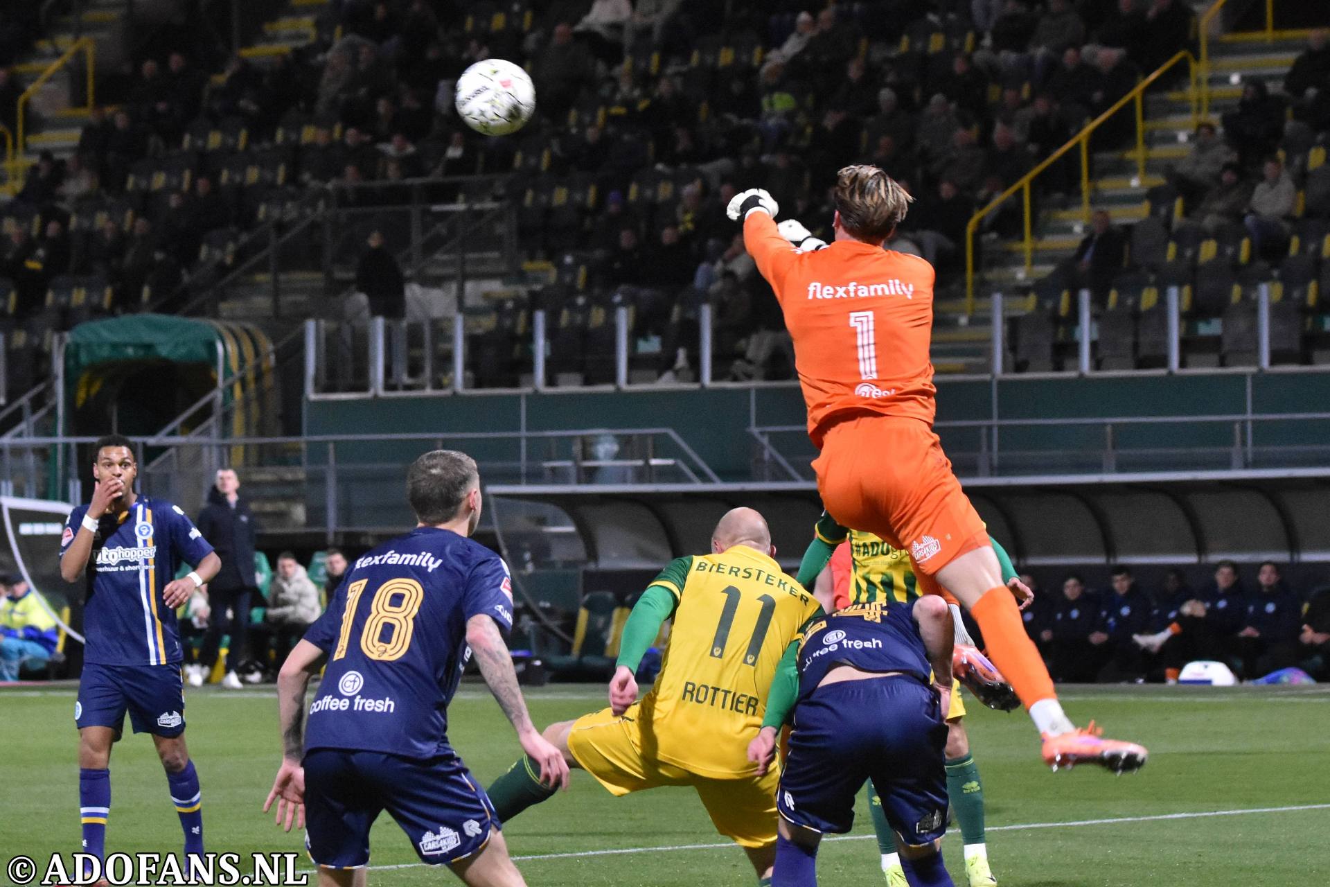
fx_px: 4544
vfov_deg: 11.1
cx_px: 665
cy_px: 444
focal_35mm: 123
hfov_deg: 16.7
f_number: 2.8
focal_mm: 82
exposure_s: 1/500
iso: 2500
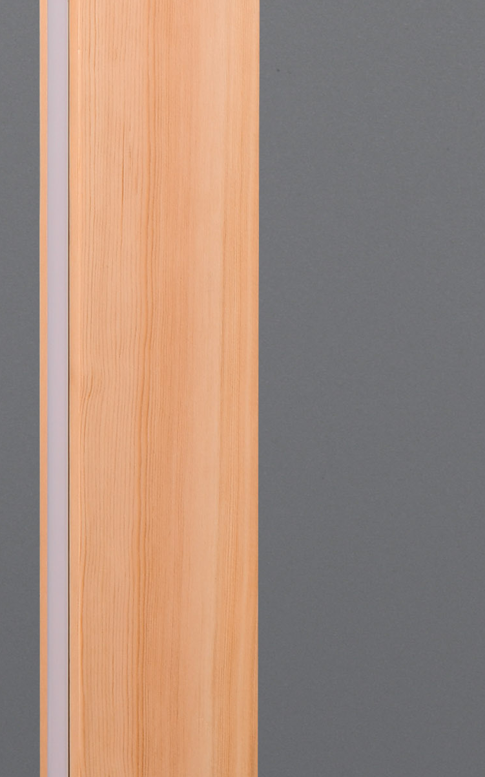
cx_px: 74
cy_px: -458
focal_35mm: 350
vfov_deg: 5.9
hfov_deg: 3.8
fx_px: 7404
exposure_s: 1/8
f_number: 13
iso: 100
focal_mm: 50
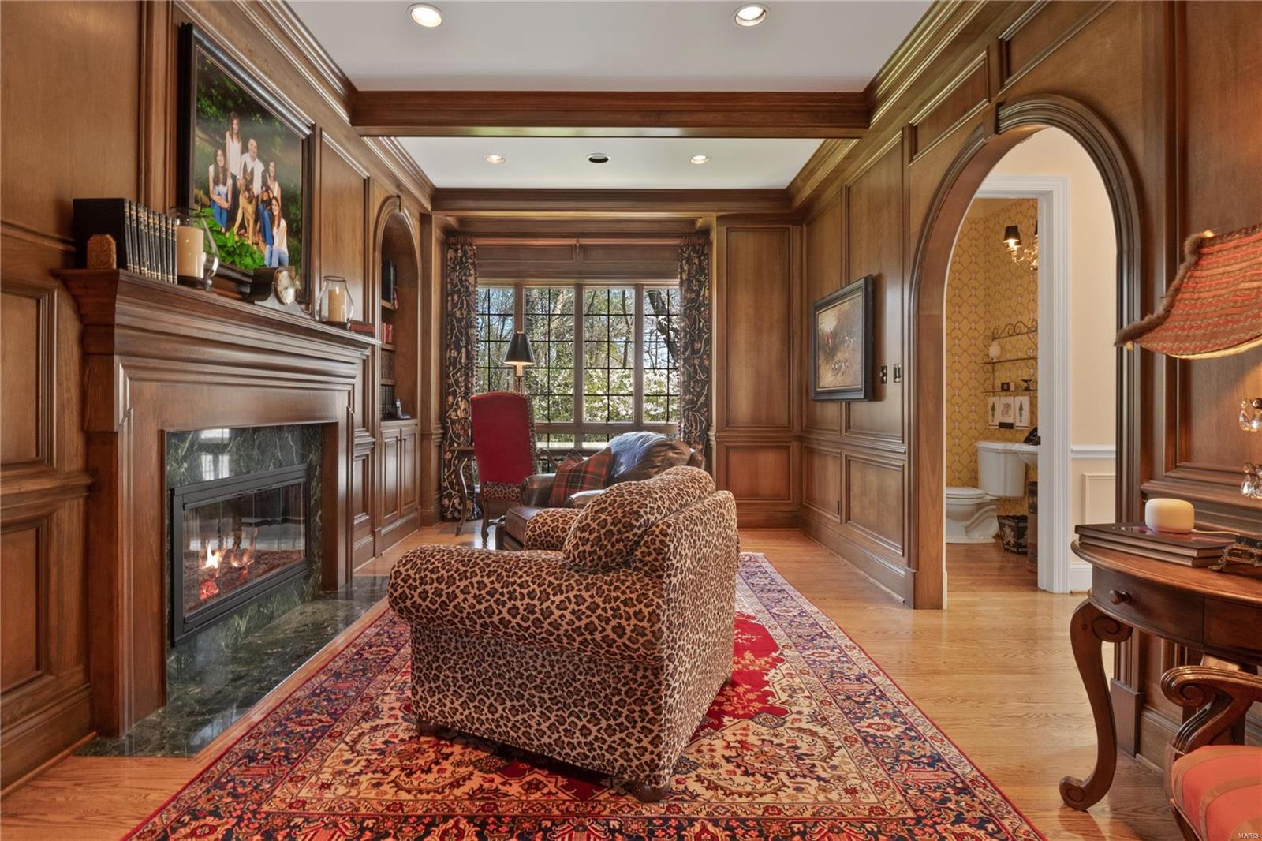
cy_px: 420
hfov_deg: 96.7
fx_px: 561
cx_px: 631
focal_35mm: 16
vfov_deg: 73.7
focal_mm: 8
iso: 400
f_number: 10
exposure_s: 1/1.25
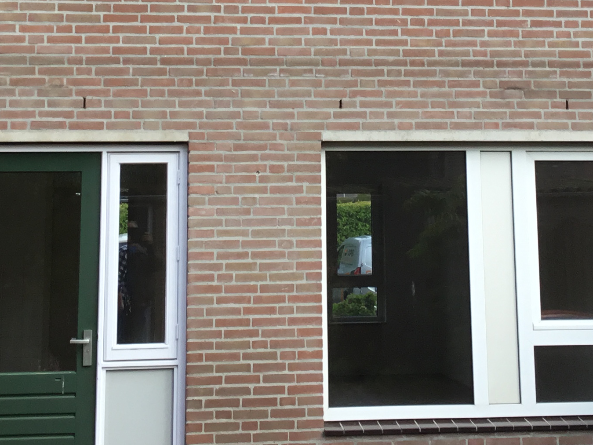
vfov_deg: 19.2
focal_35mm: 75
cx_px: 293
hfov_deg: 26.0
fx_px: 1285
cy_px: 28
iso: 25
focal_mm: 3.3
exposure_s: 1/445
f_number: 2.4
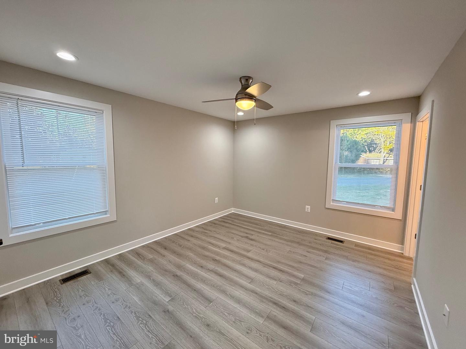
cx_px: 233
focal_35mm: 14
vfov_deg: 85.7
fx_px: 188
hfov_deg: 102.1
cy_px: 174
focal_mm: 2.22
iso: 250
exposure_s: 1/120
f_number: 2.2
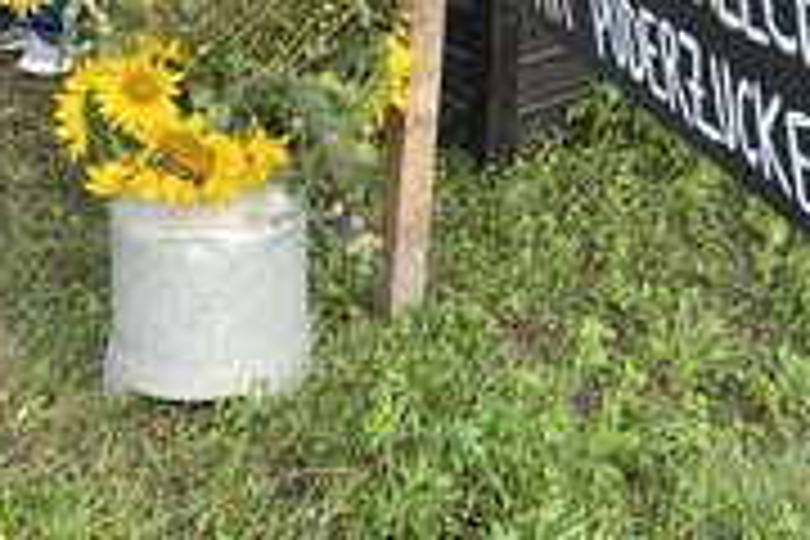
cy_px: -216
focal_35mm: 60
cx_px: 508
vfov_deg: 20.2
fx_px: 1350
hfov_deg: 33.2
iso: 32
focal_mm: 4.25
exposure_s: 1/788
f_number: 1.8
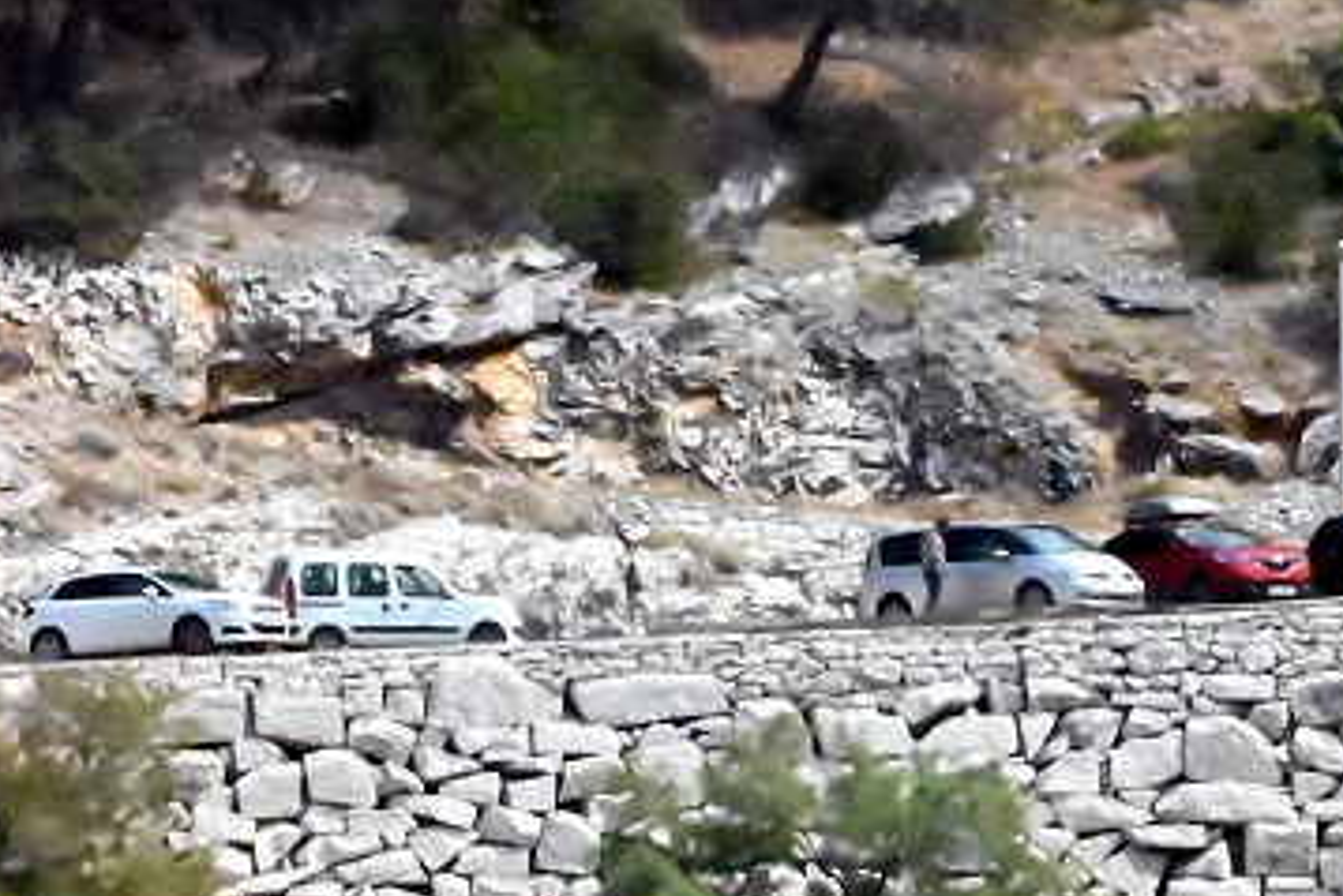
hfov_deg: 6.5
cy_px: 819
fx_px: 11718
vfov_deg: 4.4
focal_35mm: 314
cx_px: -169
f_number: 29
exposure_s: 1/8000
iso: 32000
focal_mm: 75
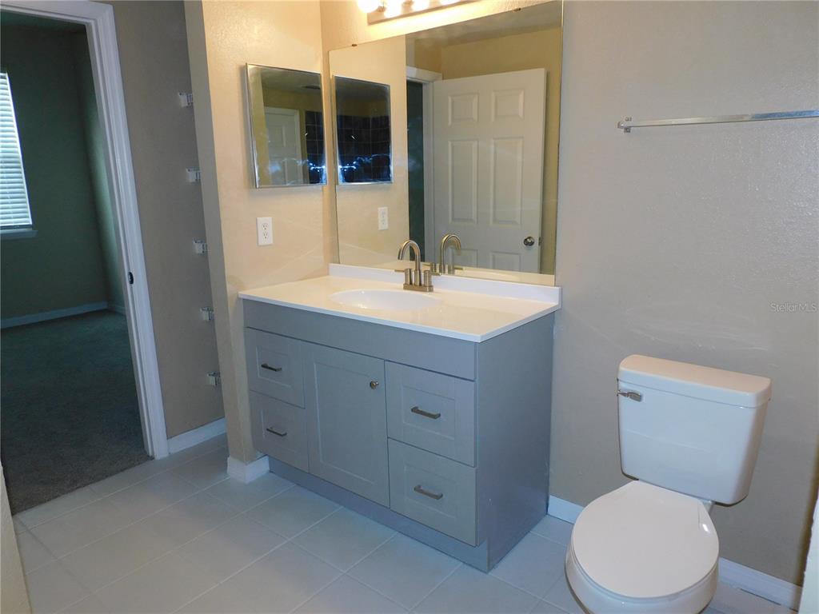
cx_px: 410
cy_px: 307
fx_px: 568
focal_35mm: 24
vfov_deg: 56.8
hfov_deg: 71.6
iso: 200
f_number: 3.3
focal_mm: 4.3
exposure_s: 1/30
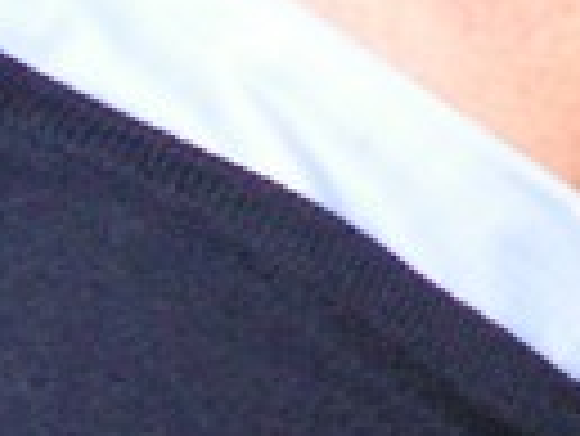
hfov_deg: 7.9
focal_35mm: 223
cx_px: 1610
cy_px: 432
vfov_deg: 6.7
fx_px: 3740
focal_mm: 6
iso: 200
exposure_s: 1/40
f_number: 3.2
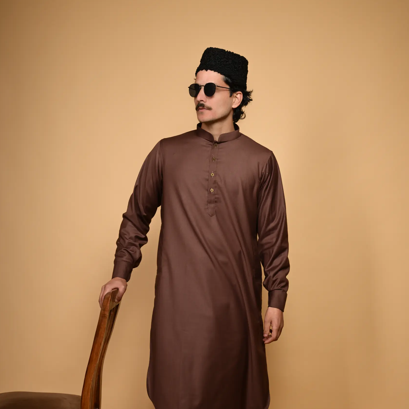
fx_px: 722
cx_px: 204
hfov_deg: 31.6
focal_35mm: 54
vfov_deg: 31.4
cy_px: 275
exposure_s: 1/200
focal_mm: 42
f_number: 7.1
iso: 160
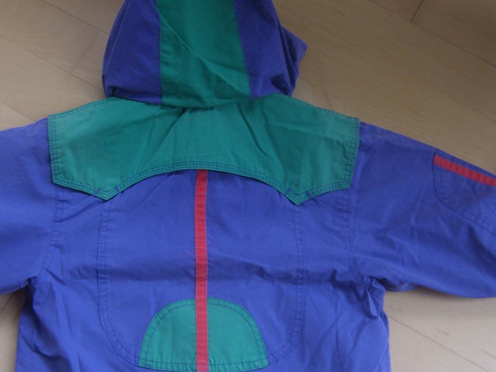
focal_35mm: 62
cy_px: 231
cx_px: 208
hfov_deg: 31.1
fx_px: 889
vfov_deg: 23.6
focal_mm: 7.9
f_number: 2.8
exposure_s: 1/30
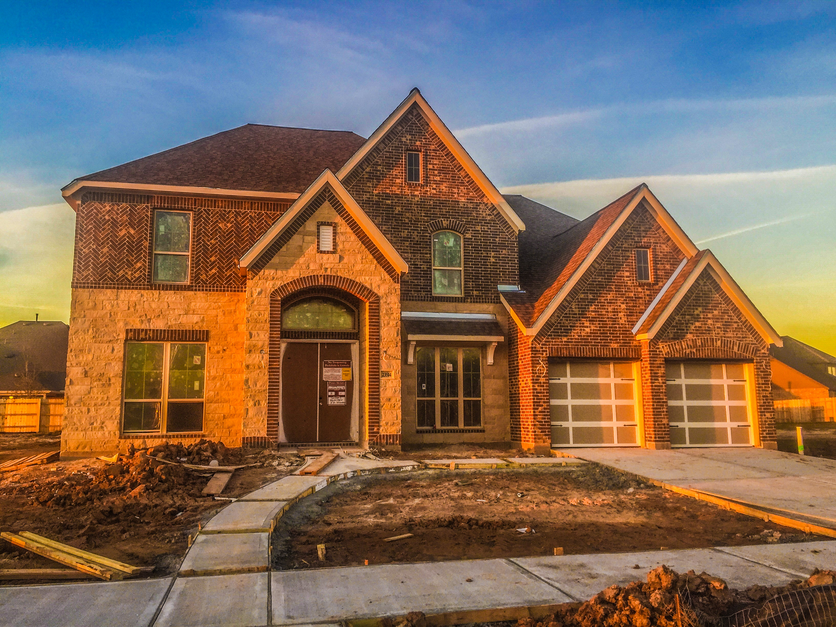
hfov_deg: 61.7
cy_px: 314
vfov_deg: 48.2
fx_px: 700
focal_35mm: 29
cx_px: 418
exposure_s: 1/180
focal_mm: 4.15
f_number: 2.2
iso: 32
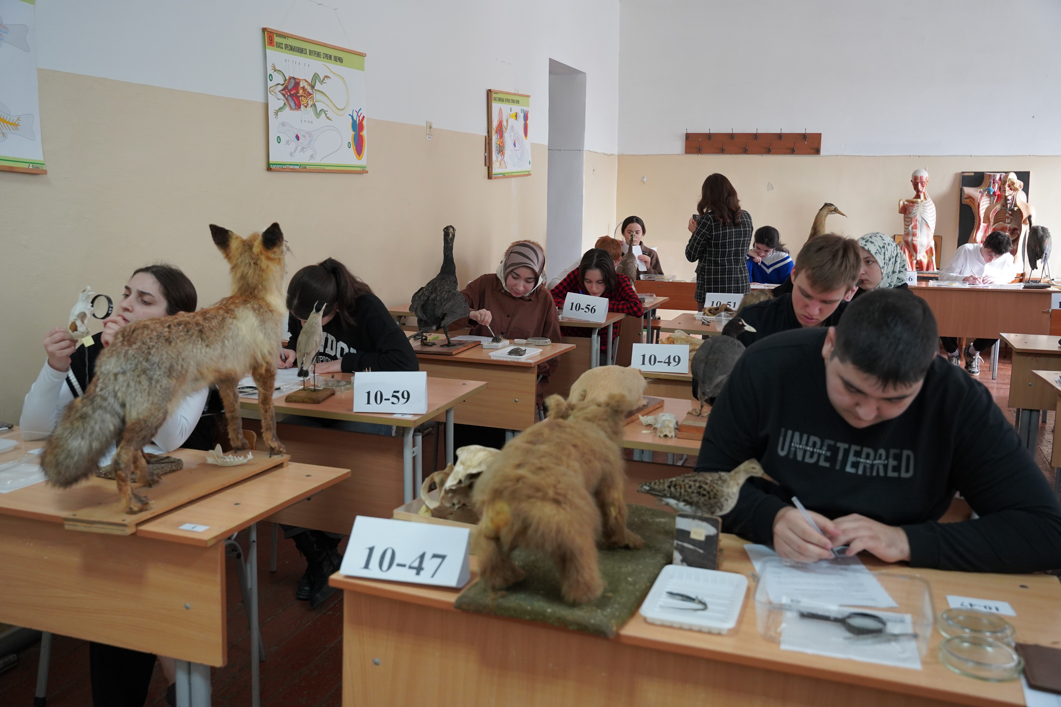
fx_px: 931
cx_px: 530
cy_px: 354
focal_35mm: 32
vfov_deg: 41.6
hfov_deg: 59.3
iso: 2000
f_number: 4
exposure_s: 1/160
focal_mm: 31.6
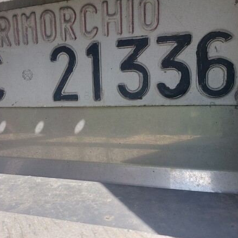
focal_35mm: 29
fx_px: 226
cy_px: 118
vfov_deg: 55.6
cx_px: 78
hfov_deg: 54.4
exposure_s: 1/260
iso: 32
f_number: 1.8
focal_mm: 5.23
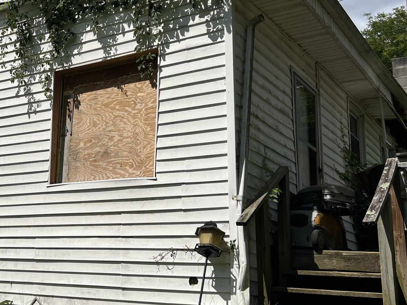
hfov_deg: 34.2
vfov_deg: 27.5
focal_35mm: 53
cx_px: 40
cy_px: 135
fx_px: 623
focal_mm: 5.7
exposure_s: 1/11364
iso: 50
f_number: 1.5
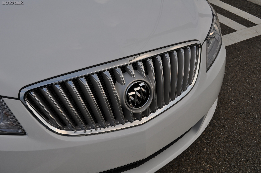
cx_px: 130
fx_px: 282
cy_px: 86
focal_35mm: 39
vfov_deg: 34.1
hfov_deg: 49.6
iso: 200
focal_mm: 26
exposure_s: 1/250
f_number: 8
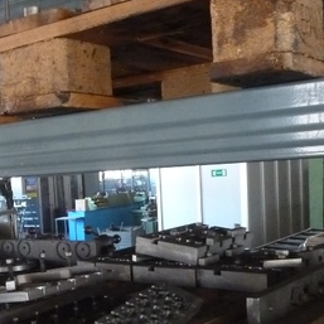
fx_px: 582
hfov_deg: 29.7
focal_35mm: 55
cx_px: 29
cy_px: 241
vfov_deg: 30.6
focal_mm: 4.1
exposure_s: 1/15
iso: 800
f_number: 3.3
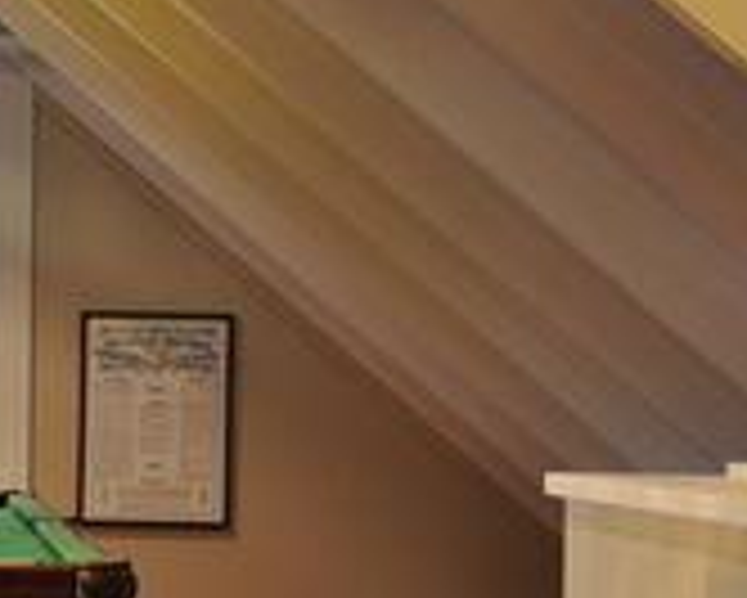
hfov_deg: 17.6
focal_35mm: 101
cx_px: -256
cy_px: 387
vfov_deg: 15.2
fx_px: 2242
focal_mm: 25
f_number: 4
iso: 800
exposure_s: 1/13
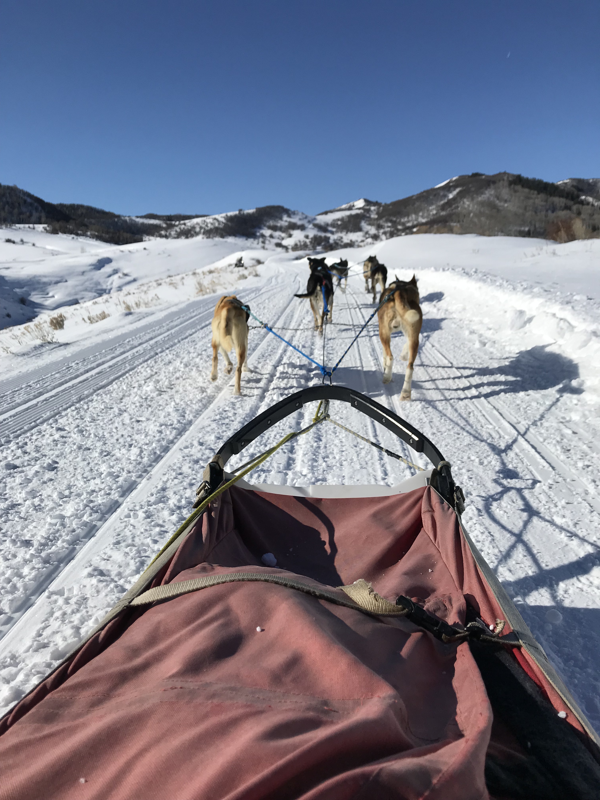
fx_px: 647
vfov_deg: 63.4
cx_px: 300
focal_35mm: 28
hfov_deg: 49.7
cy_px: 400
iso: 20
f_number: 1.8
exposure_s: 1/7407
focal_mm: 3.99
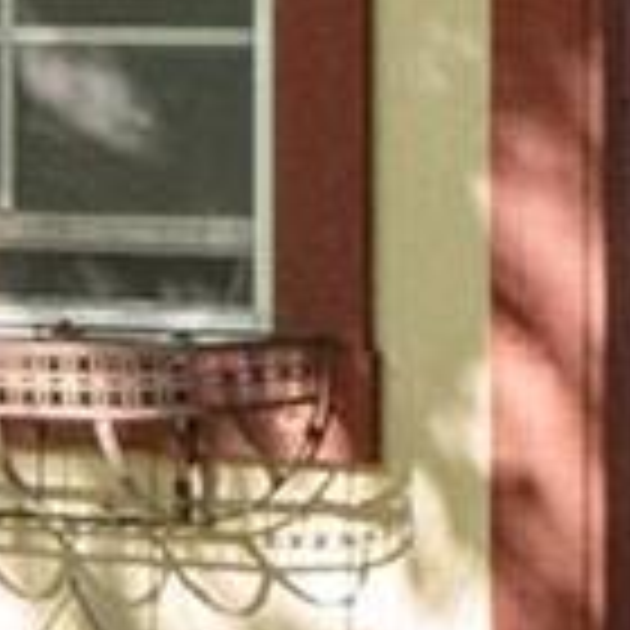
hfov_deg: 6.4
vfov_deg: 6.4
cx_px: -50
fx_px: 5601
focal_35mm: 272
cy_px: 50
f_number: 7.1
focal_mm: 14
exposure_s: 1/160
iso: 400
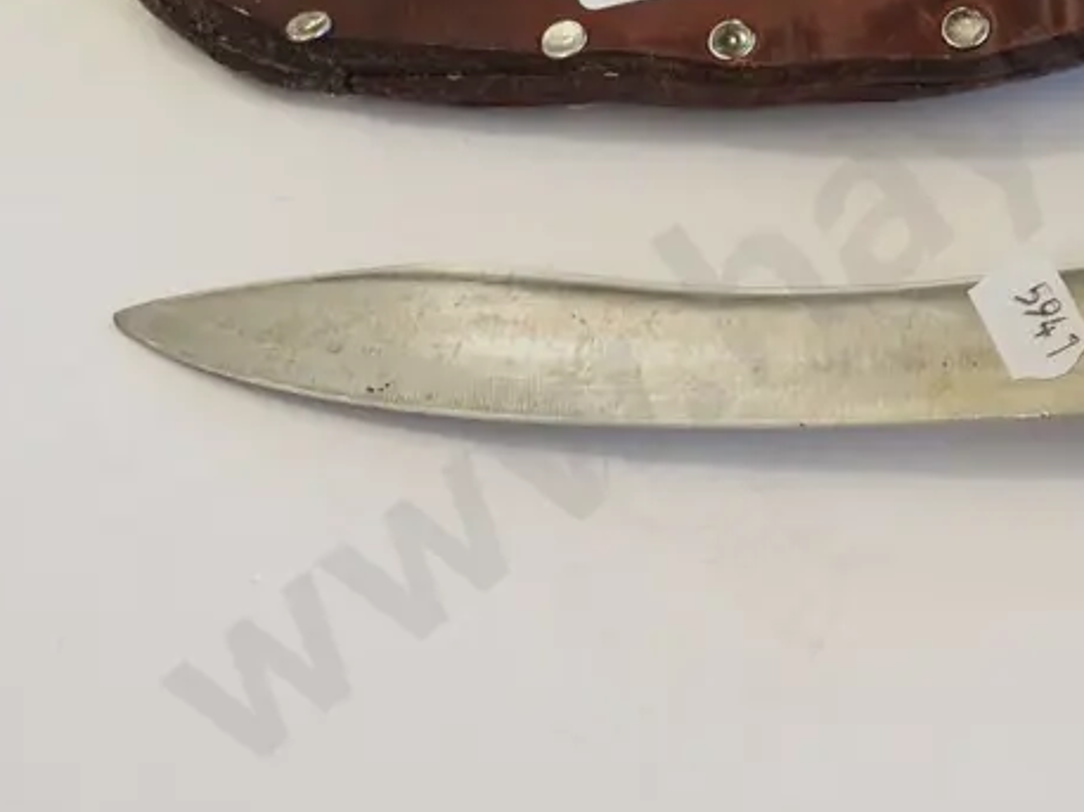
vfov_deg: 17.0
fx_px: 2660
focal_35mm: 85
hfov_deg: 21.9
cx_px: 1160
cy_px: 5
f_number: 5.6
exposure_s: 1/250
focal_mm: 19
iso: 1600
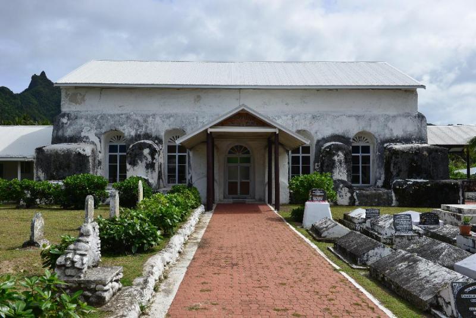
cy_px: 159
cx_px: 238
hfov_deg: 55.8
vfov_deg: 38.9
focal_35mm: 34
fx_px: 450
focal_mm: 34
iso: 200
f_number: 11
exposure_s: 1/500
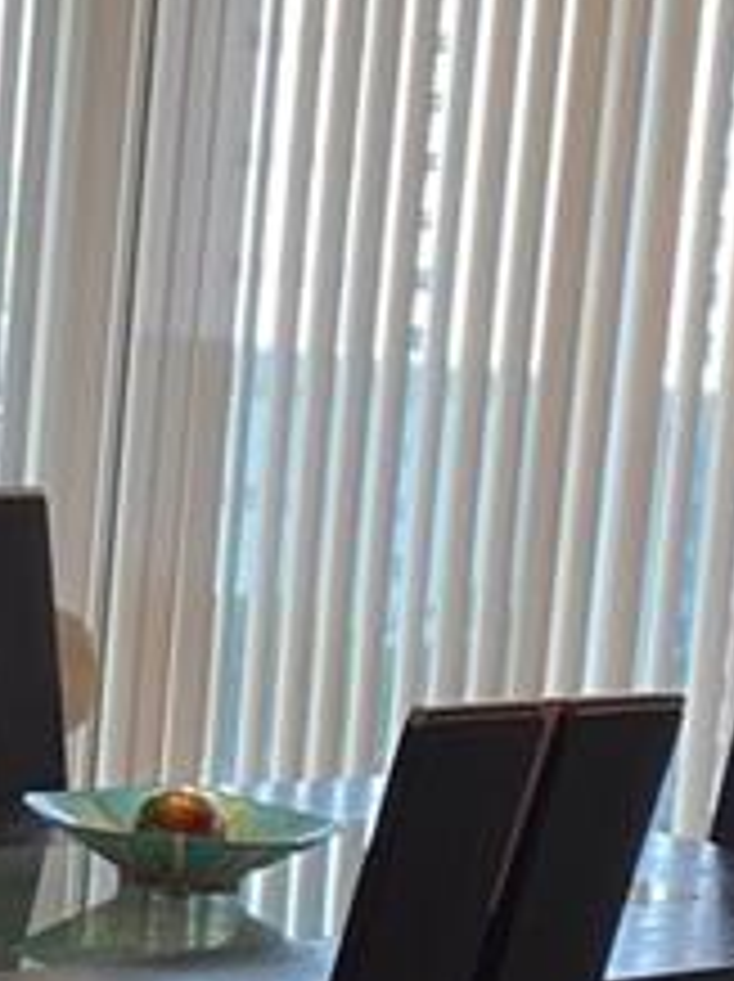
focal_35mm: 143
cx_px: -453
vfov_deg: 13.7
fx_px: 4051
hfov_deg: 10.0
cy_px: 864
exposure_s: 1/120
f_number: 1.8
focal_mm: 4.25
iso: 100
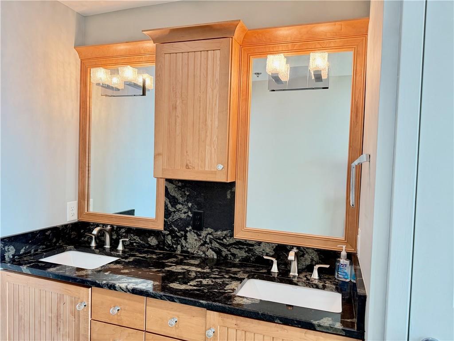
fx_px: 315
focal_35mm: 24
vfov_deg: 56.8
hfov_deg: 71.6
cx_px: 227
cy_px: 170
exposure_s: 1/60
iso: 200
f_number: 1.78
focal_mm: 6.76
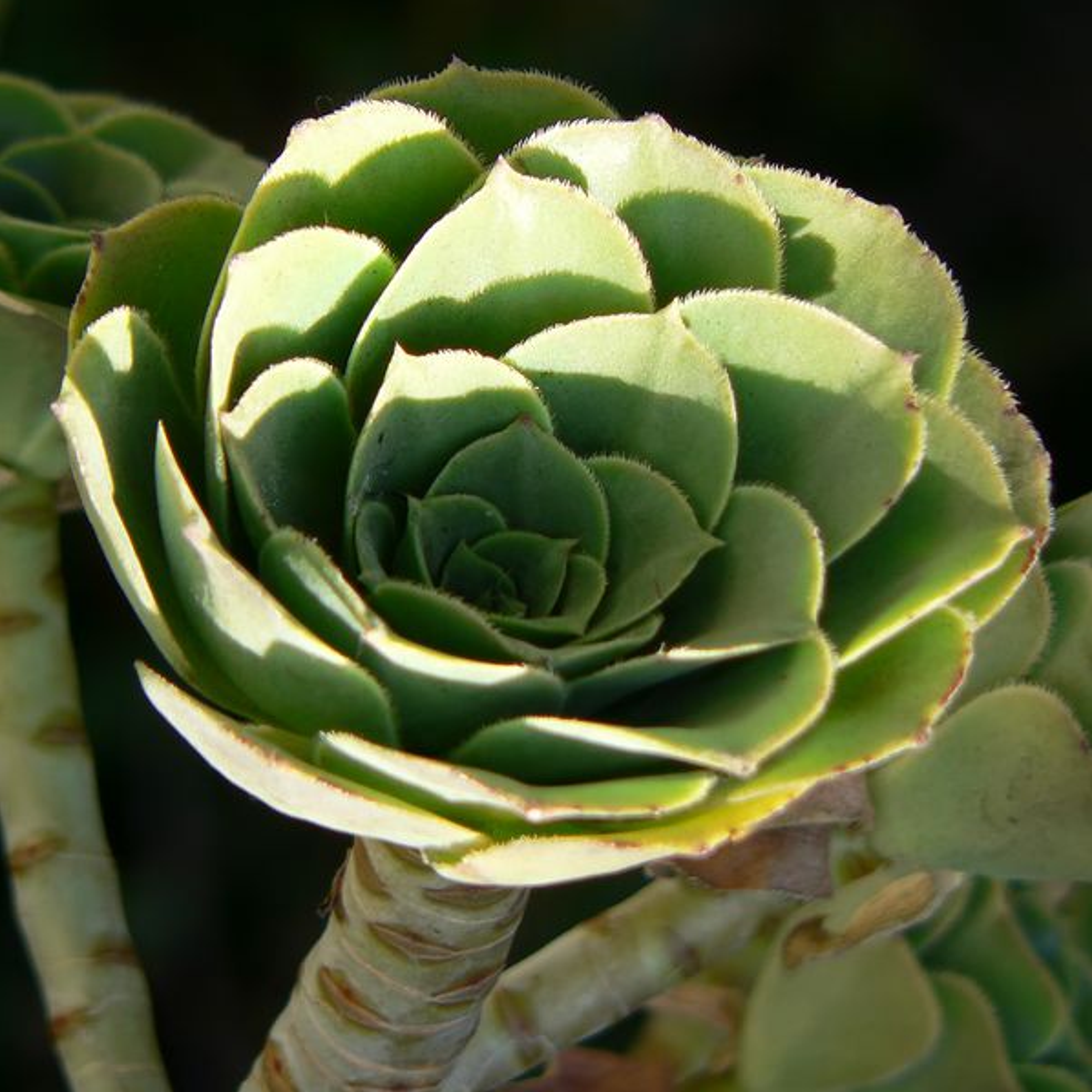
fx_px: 18238
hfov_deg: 3.4
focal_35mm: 511
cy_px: 480
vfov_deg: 3.4
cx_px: 546
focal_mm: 72
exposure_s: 1/160
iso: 80
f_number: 4
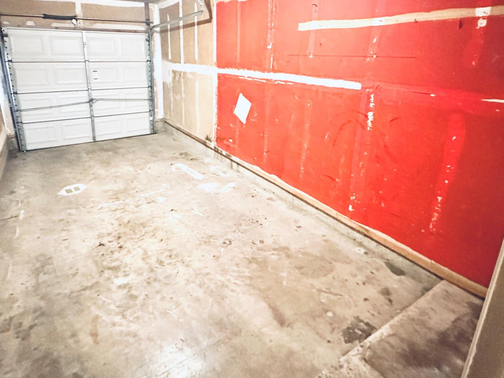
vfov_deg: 64.5
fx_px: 291
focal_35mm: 20
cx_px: 224
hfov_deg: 81.5
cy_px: 130
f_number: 2.2
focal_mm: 2.22
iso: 1250
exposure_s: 1/30
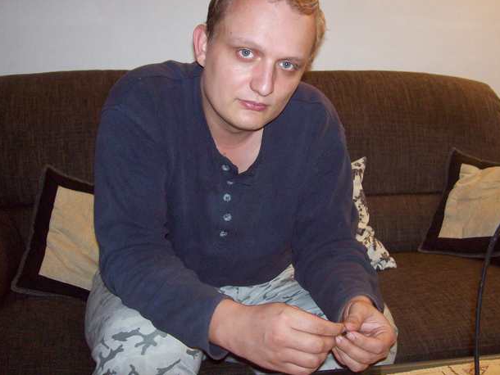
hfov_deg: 44.8
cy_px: 159
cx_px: 262
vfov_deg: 34.3
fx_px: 607
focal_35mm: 42
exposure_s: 1/64
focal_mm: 6
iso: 140
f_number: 2.7
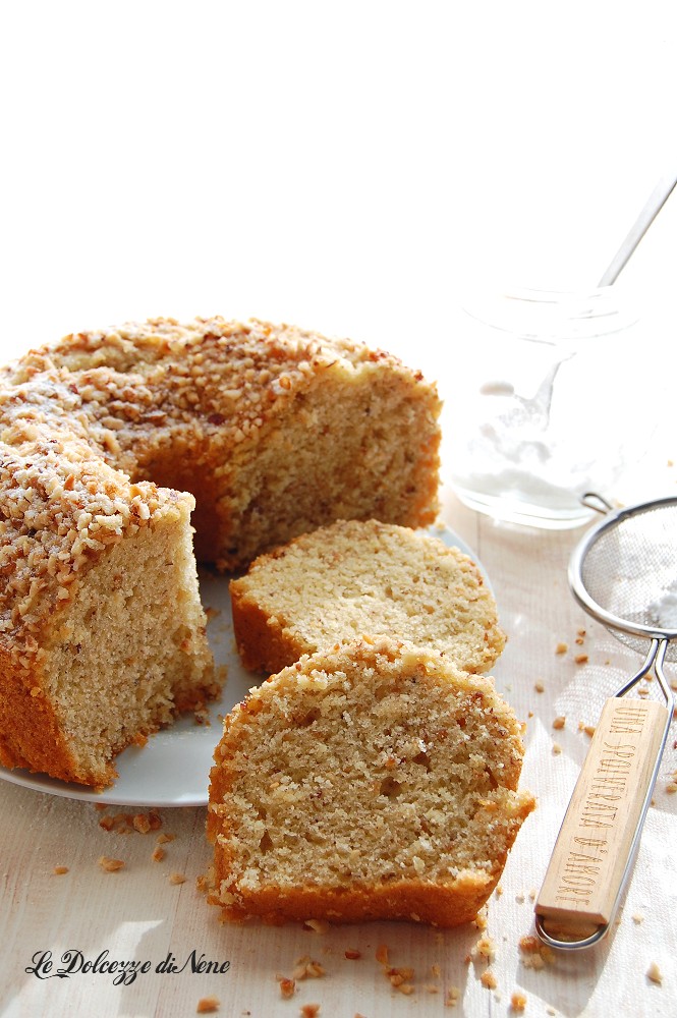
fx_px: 1611
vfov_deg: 35.1
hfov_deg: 23.7
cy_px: 509
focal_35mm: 57
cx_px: 338
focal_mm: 38
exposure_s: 1/100
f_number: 8
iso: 200
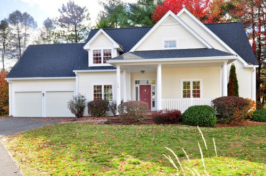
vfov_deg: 45.6
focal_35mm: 28
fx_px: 210
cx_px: 133
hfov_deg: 64.6
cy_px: 88
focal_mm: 19
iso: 500
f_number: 8
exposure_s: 1/200
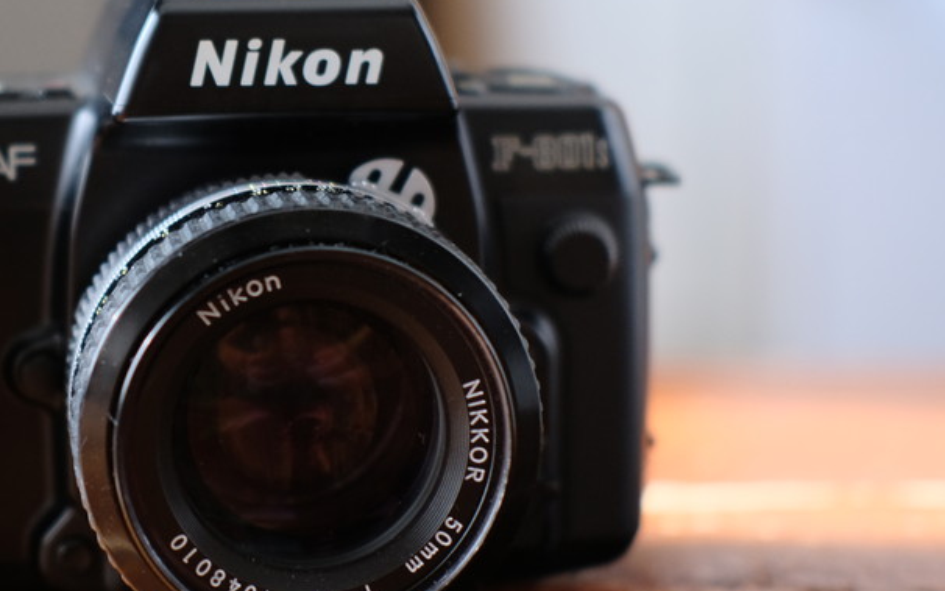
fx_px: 2756
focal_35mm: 107
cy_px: 192
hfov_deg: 19.3
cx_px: 200
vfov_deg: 12.2
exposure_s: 1/52
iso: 800
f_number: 2
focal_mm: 35
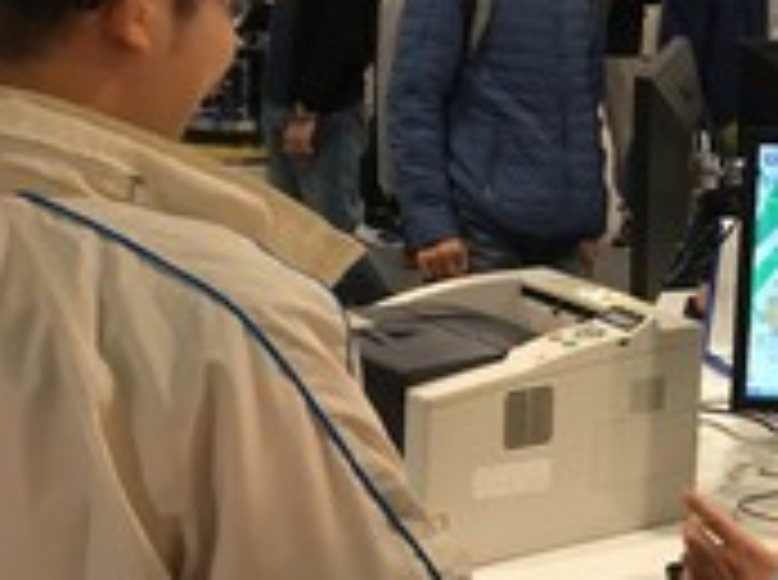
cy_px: 128
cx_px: 841
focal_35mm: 84
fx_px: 1884
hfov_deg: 22.1
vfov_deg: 17.4
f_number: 2.2
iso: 80
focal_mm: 4.15
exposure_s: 1/33
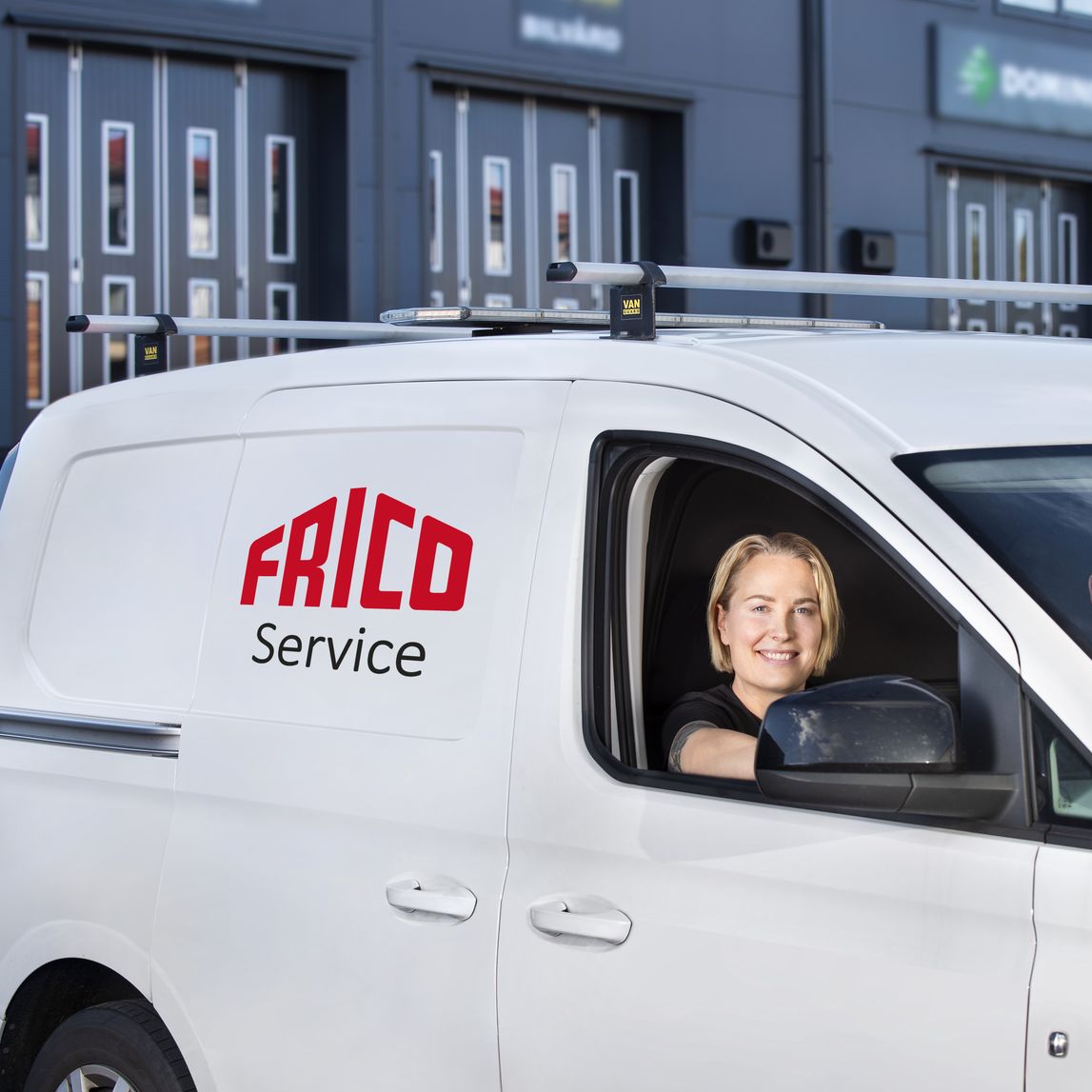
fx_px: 3962
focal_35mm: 111
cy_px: 550
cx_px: 792
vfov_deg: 15.7
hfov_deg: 15.6
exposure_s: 1/160
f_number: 5.6
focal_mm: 78
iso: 100
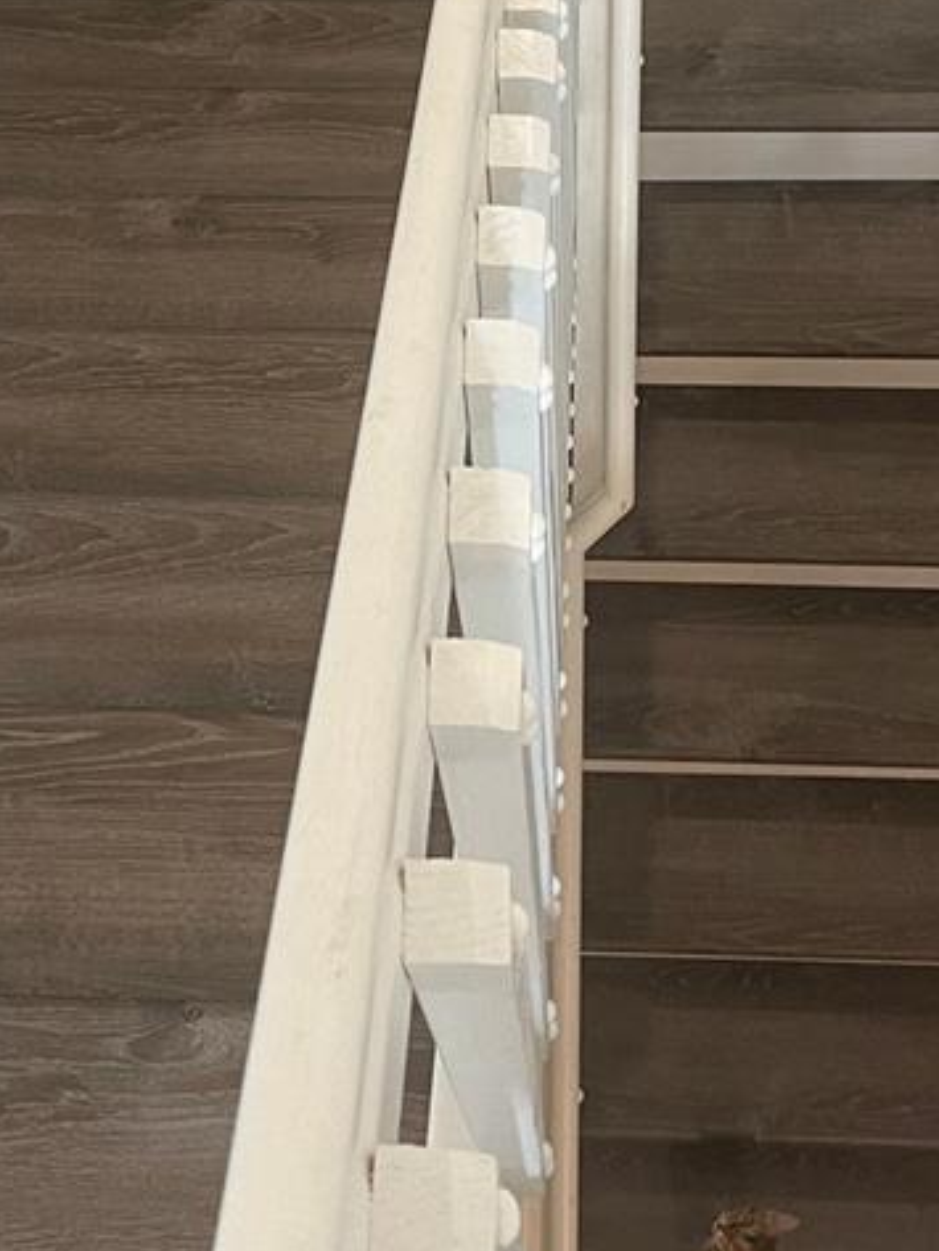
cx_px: 442
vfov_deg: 28.8
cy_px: 280
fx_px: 2386
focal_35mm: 66
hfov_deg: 22.3
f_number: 1.6
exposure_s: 1/60
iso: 200
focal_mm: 5.1
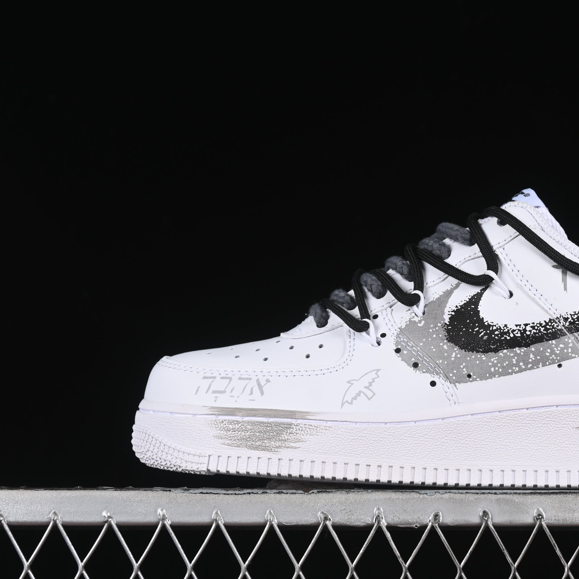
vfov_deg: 16.3
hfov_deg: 16.2
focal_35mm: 107
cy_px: 287
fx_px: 2025
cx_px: 457
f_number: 8
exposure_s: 1/80
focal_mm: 50
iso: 160
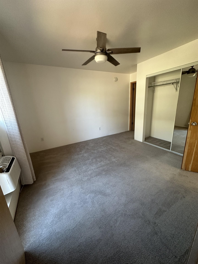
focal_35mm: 14
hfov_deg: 85.7
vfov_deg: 102.1
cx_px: 99
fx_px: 107
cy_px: 132
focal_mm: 2.22
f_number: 2.2
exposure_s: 1/120
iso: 320
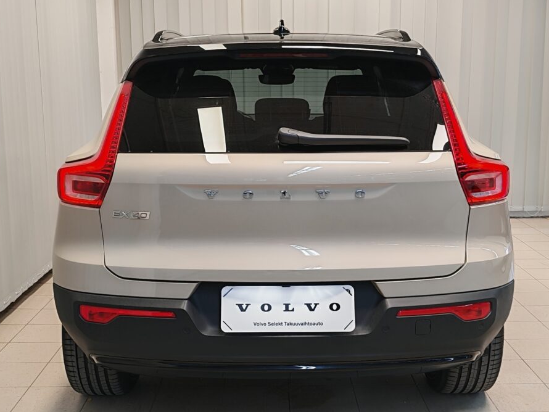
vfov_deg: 31.5
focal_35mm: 46
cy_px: 225
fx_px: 730
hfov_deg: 41.2
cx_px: 277
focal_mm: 5.4
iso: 50
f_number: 1.6
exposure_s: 1/50
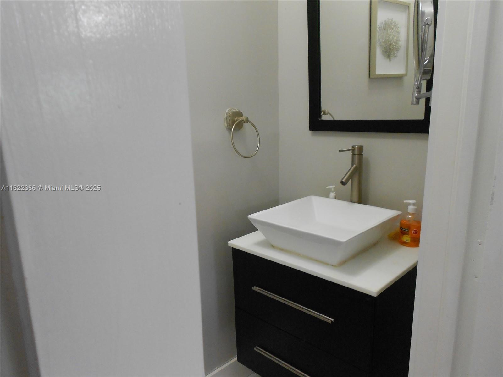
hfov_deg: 67.3
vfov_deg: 53.1
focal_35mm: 26
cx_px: 252
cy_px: 188
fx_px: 378
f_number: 3.2
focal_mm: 4.6
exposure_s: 1/30
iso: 250
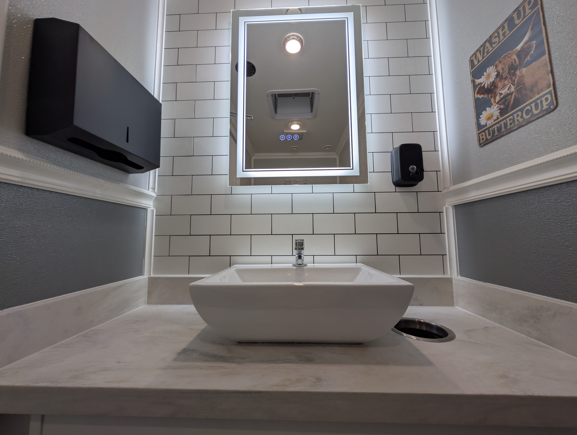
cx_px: 288
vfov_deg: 94.6
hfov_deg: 110.5
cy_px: 218
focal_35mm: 12
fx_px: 200
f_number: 1.7
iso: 55
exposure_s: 1/228
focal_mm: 2.02
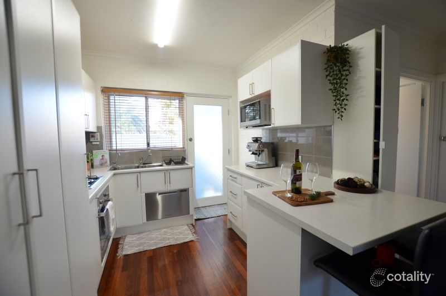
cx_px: 223
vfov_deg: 77.1
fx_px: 185
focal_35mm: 15
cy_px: 148
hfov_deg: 100.5
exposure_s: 1/60
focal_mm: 10
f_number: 4
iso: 400
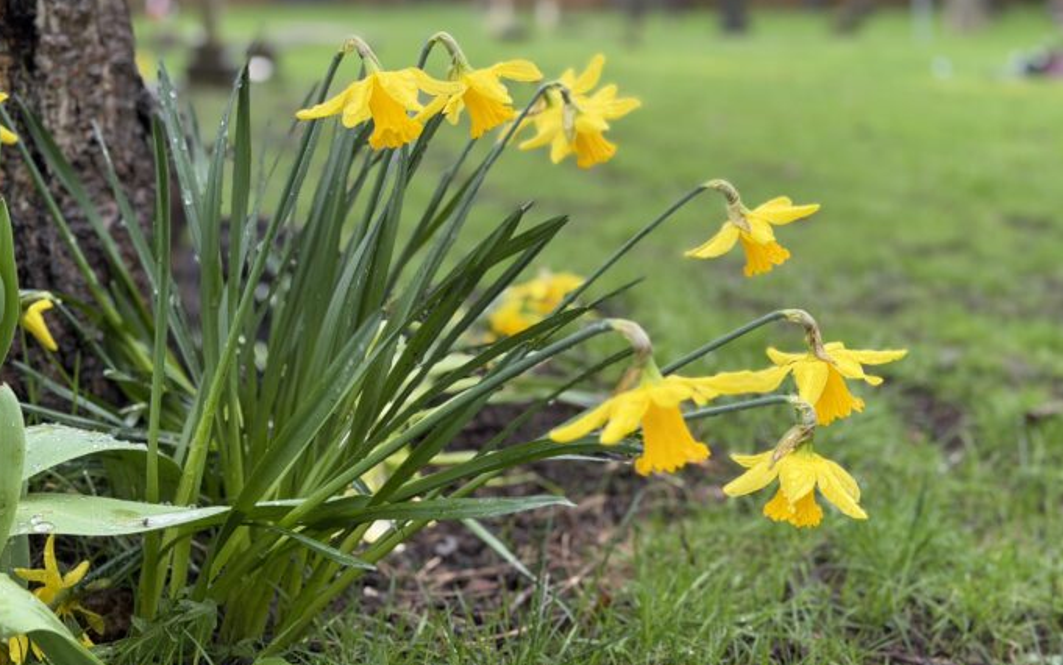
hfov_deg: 38.9
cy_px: 297
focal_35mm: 52
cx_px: 521
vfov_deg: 24.9
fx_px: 1507
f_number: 1.78
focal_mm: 6.76
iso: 64
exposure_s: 1/121
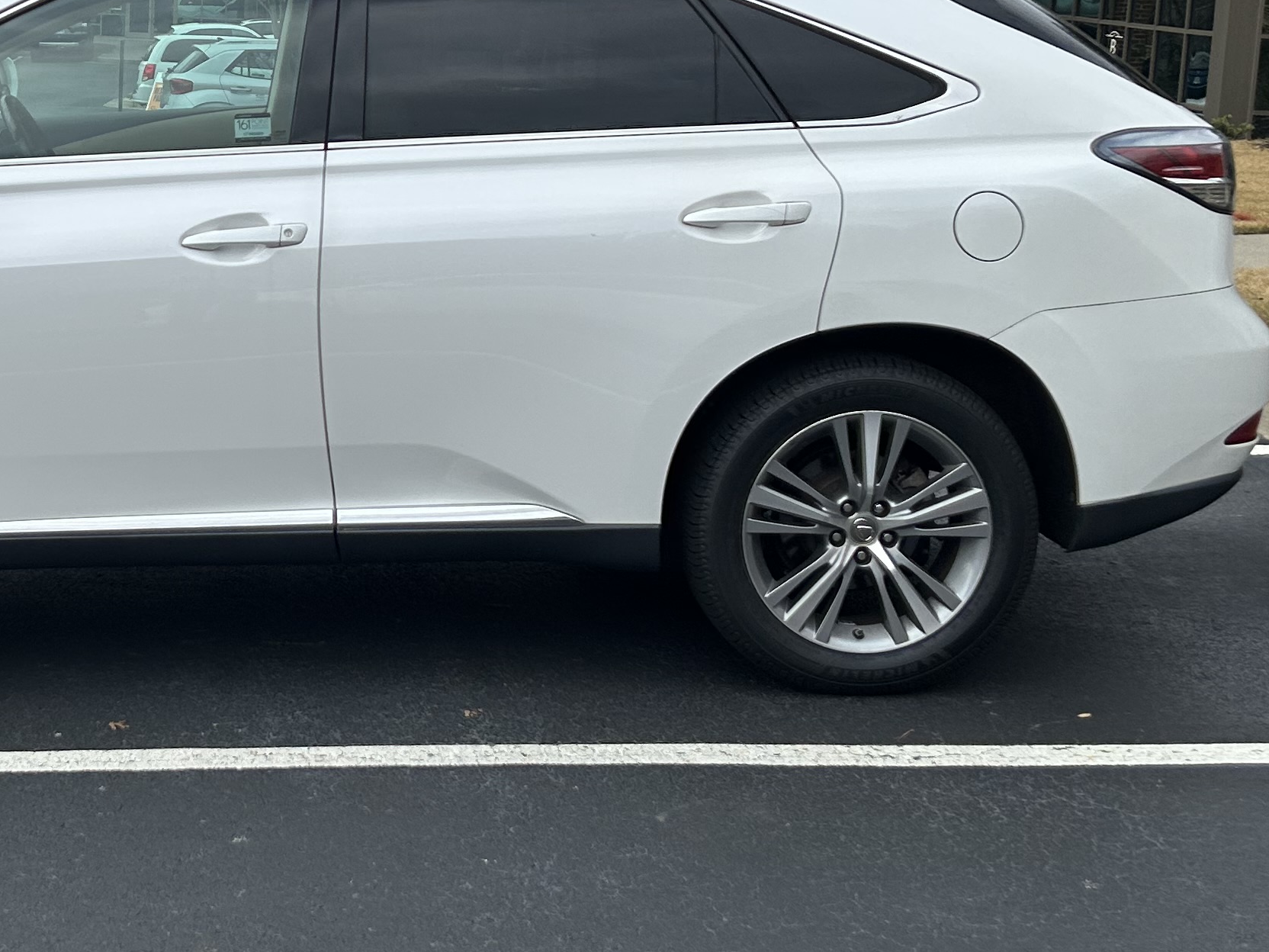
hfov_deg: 30.1
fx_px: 2310
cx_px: 268
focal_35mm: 63
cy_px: 310
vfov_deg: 23.2
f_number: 1.5
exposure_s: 1/4444
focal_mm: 5.7
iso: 50
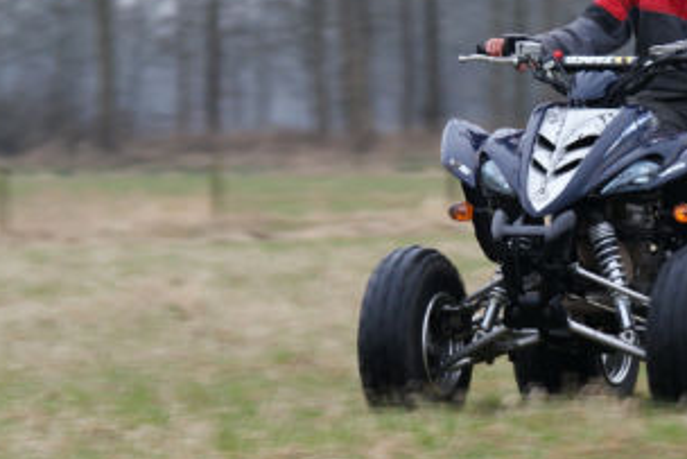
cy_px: 165
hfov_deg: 4.6
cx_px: 522
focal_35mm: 444
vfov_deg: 3.1
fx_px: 8477
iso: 400
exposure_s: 1/60
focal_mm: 150
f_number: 5.6
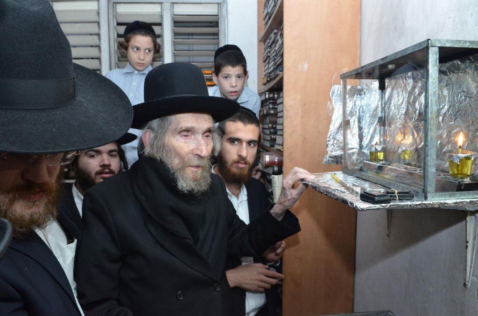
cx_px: 239
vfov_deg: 50.2
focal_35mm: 26
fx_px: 338
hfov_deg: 70.6
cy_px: 158
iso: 2000
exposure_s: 1/125
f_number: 5.6
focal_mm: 17
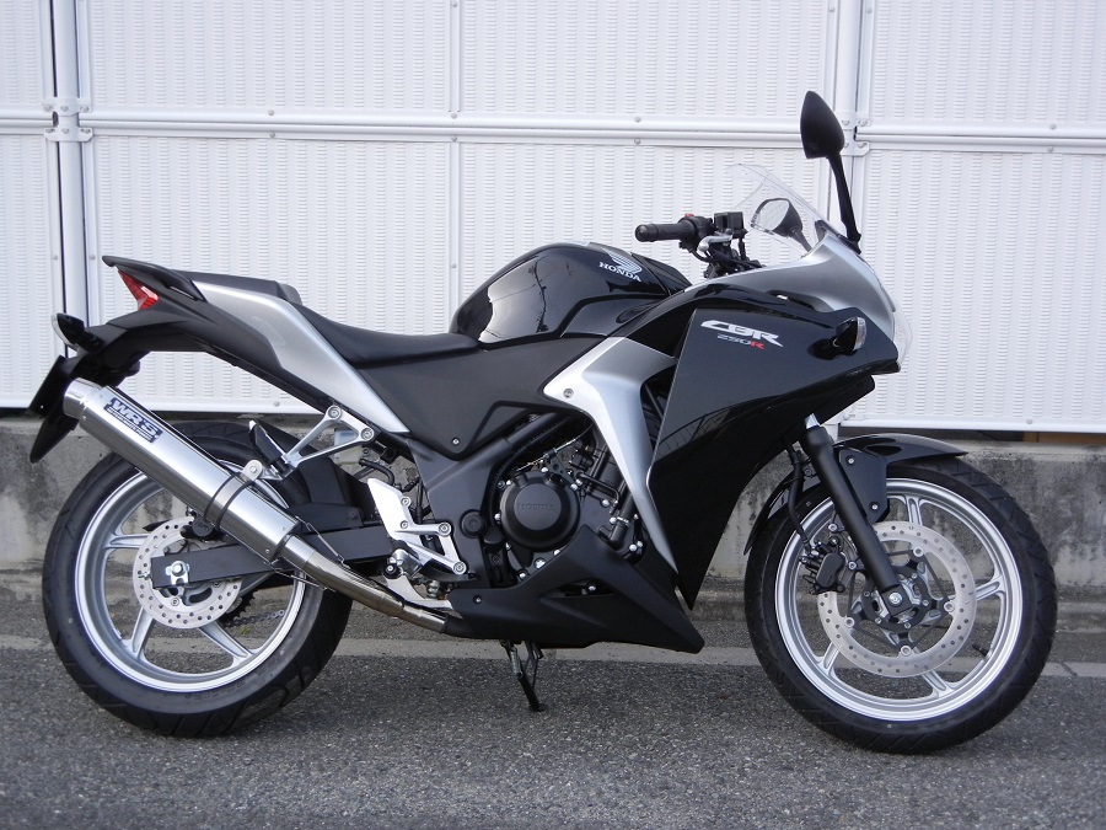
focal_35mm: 45
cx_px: 553
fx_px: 1438
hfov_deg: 42.1
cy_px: 415
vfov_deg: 32.2
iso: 160
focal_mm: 8.1
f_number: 3.8
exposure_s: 1/423
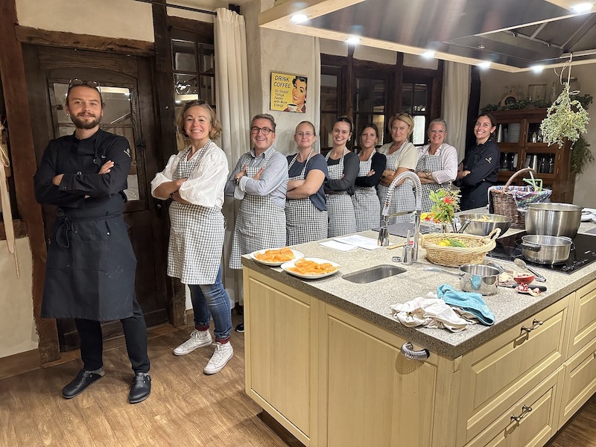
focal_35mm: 24
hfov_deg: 71.6
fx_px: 413
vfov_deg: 56.8
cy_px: 224
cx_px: 298
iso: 500
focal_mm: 6.86
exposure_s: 1/50
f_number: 1.78
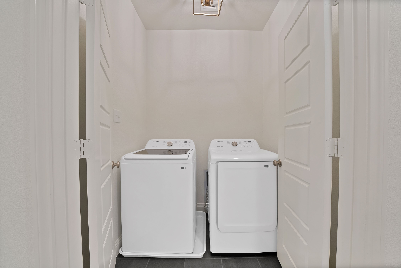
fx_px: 134
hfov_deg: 112.6
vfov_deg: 90.1
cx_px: 200
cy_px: 134
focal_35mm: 12
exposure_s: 1/4
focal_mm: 12
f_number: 9
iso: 640
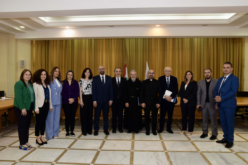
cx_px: 124
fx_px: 186
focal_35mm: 27
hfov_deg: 67.4
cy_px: 82
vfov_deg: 47.9
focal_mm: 18
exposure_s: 1/50
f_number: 5
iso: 800
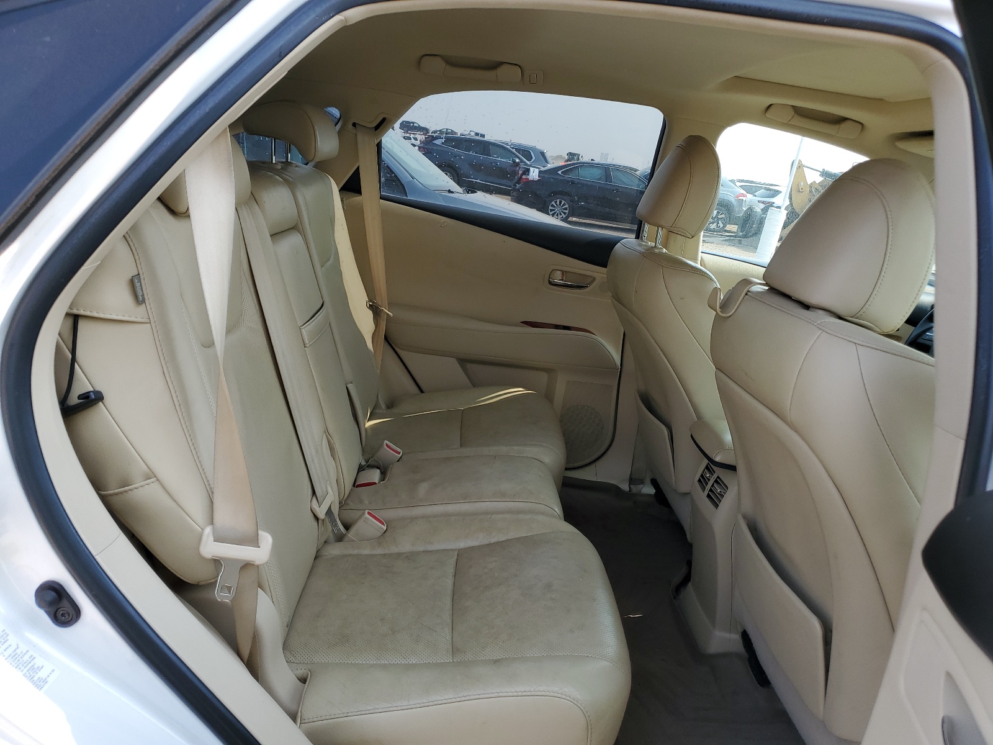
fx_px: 746
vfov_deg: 53.1
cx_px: 496
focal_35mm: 26
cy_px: 372
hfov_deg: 67.3
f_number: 1.5
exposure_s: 1/714
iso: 50
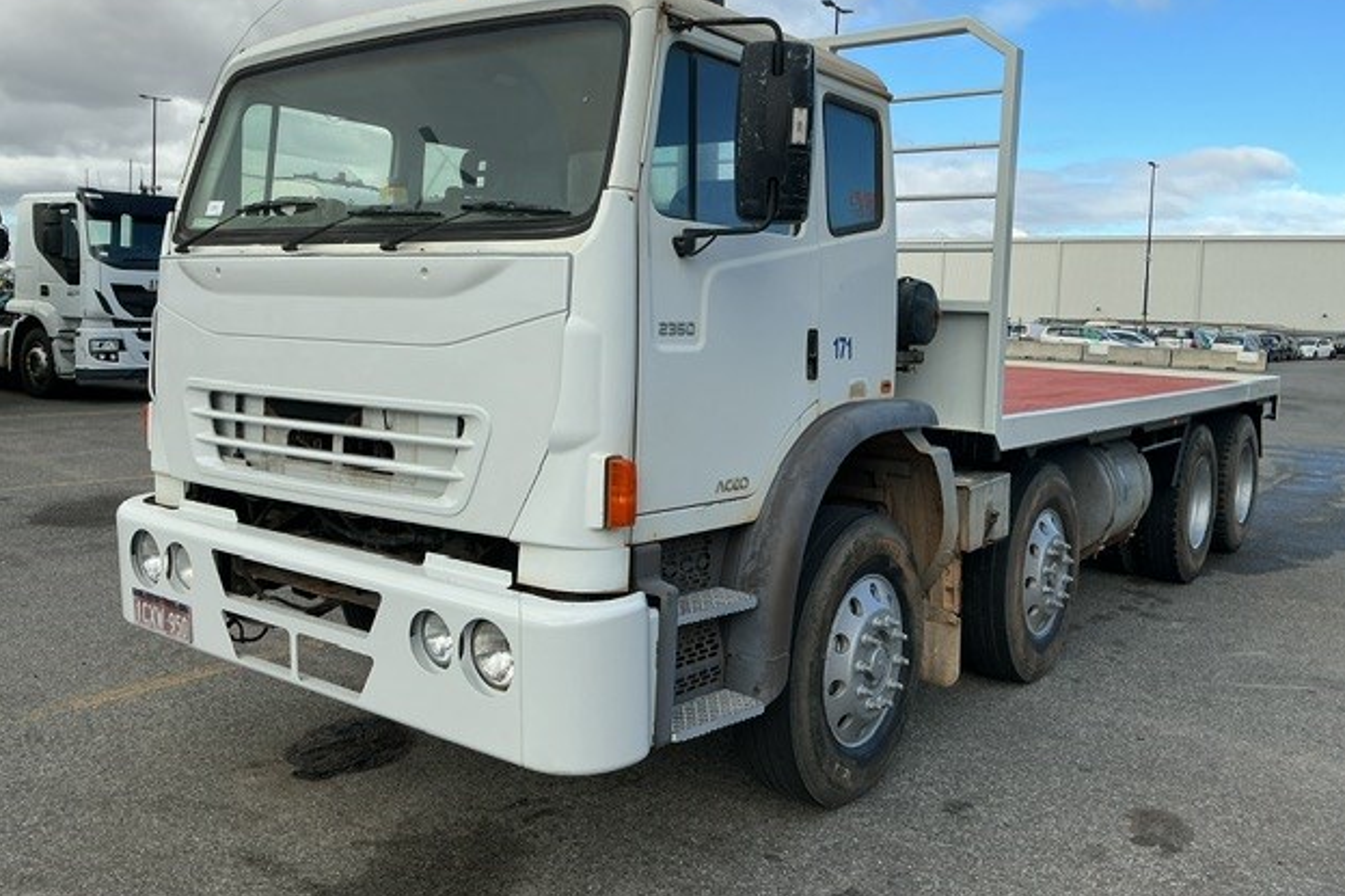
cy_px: 382
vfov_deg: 42.2
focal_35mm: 31
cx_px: 687
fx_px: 1158
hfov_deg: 60.3
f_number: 1.8
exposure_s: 1/1221
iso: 25
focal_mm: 3
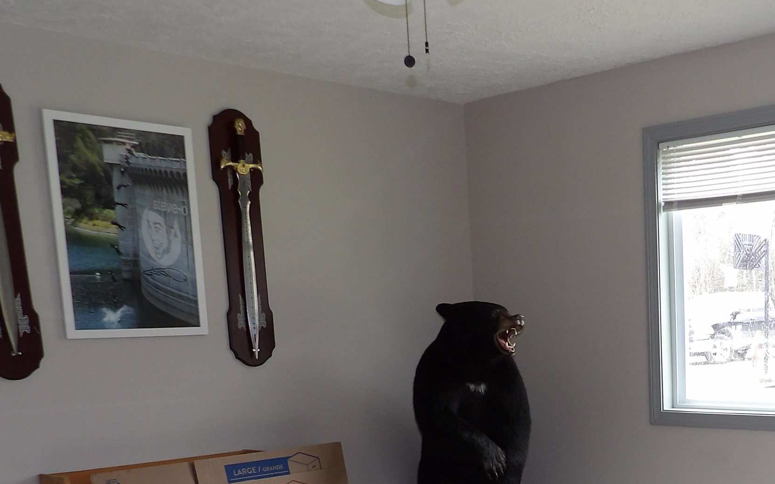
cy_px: 497
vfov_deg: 25.9
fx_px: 993
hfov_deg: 40.7
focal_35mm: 47
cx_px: 630
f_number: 3.2
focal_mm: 4.3
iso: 100
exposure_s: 1/39
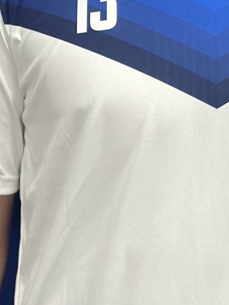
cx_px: 208
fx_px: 1465
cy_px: -14
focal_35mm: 166
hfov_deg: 8.9
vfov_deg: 11.8
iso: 200
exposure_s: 1/50
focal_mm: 6.86
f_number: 1.78
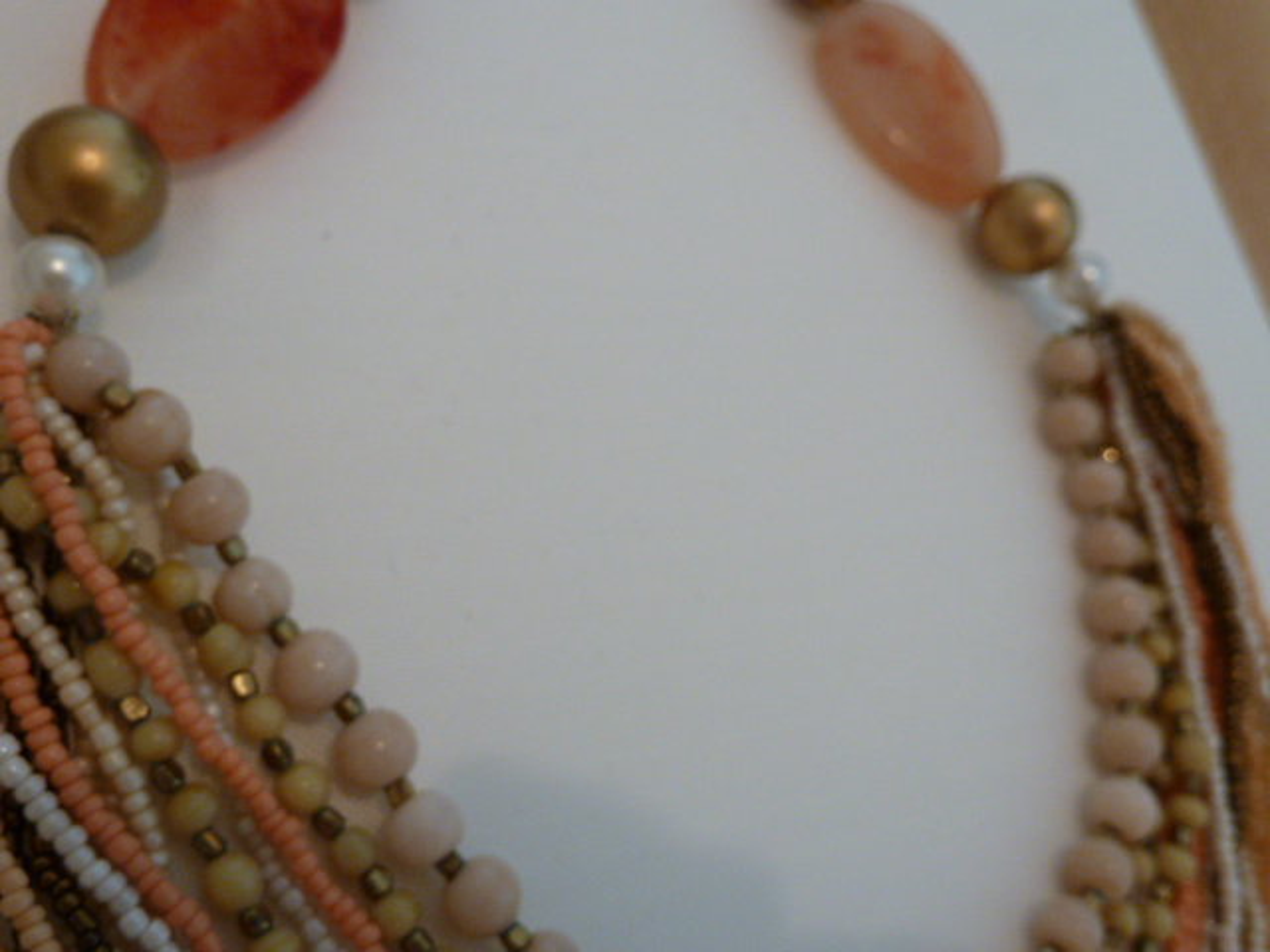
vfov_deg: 44.2
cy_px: 476
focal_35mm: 32
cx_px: 635
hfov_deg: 56.8
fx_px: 1174
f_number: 3.5
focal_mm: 5.3
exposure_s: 1/30
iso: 400
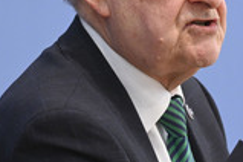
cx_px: 261
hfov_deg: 6.0
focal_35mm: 345
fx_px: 2329
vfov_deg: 4.0
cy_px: 72
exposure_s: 1/800
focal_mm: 122
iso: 4000
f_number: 5
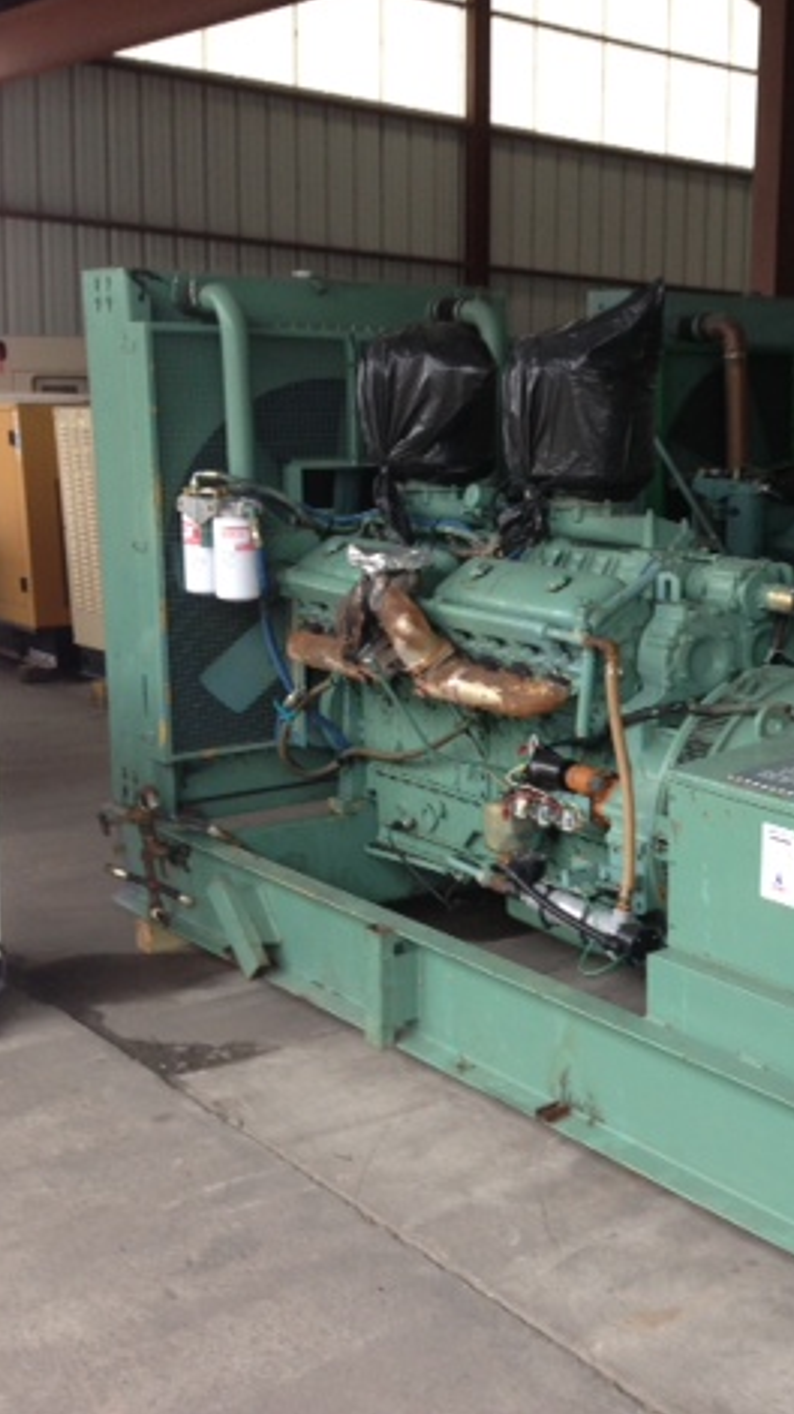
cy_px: 695
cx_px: 809
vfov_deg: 42.1
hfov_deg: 23.3
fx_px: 1836
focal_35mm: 49
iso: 50
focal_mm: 4.13
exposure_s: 1/40
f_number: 2.4
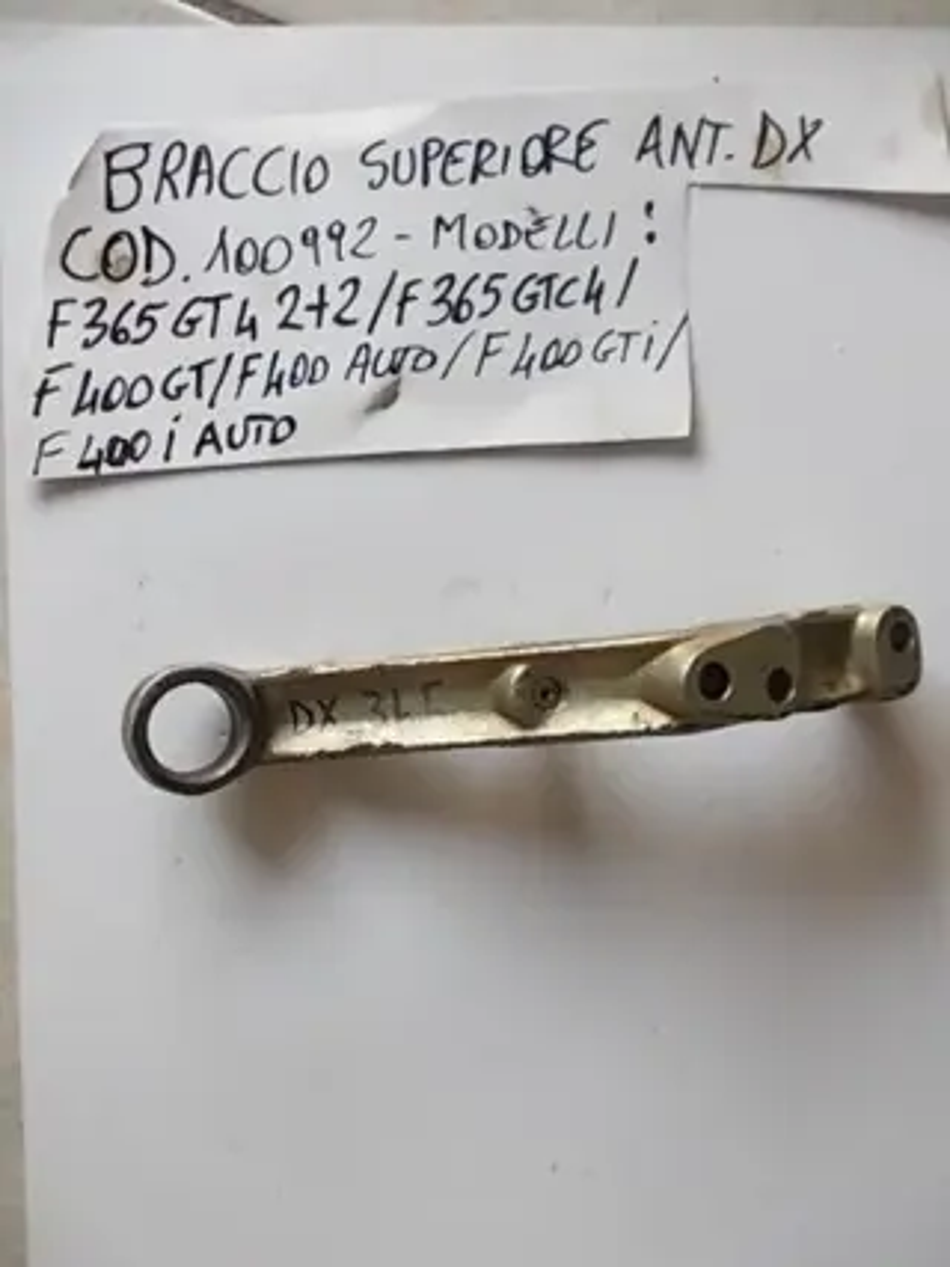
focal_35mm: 28
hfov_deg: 49.7
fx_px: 1025
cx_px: 475
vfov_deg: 63.5
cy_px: 634
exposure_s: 1/25
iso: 125
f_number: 2.7
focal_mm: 4
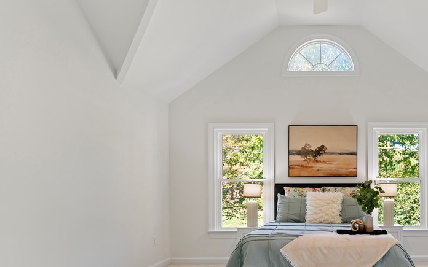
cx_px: 321
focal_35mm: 27
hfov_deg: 64.3
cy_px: 186
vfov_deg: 45.1
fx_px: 315
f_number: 8
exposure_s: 1/2.5
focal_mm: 17
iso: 320
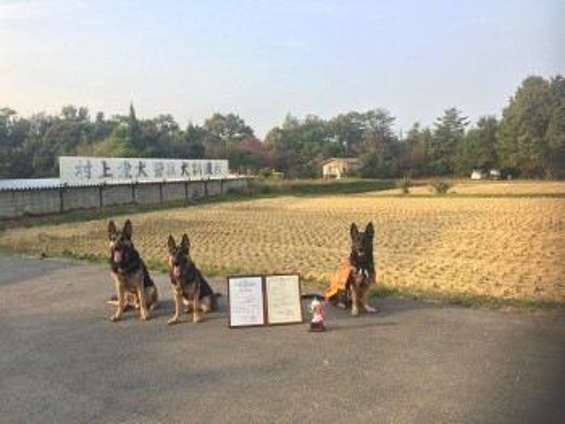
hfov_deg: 61.6
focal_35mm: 29
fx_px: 474
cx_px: 282
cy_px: 212
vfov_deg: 48.3
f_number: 2.2
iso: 32
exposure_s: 1/562
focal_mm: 4.15
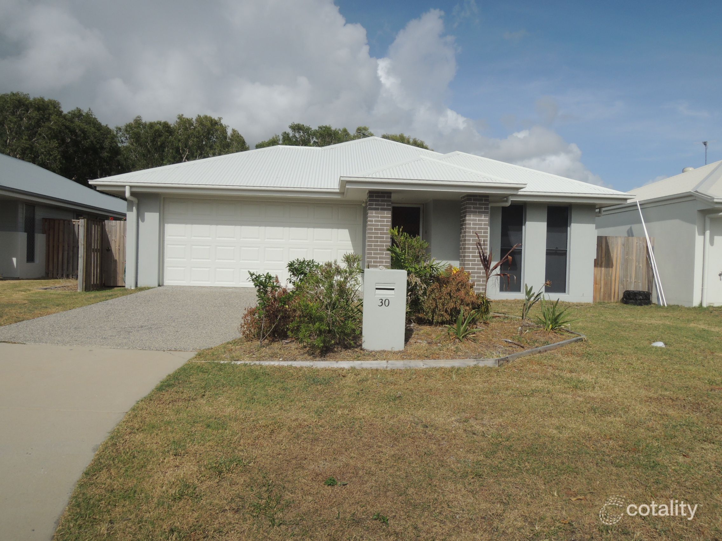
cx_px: 361
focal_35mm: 24
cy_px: 270
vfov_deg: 56.8
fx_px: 501
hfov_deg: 71.6
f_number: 4.5
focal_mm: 4.3
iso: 100
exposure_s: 1/1600
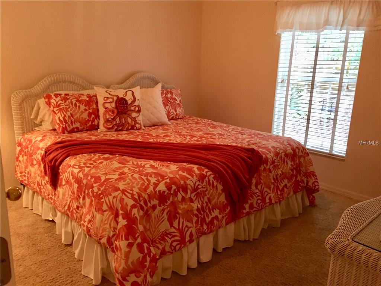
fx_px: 319
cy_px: 143
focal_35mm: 29
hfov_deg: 61.7
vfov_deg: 48.2
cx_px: 190
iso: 160
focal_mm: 4.15
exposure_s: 1/30
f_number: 2.2
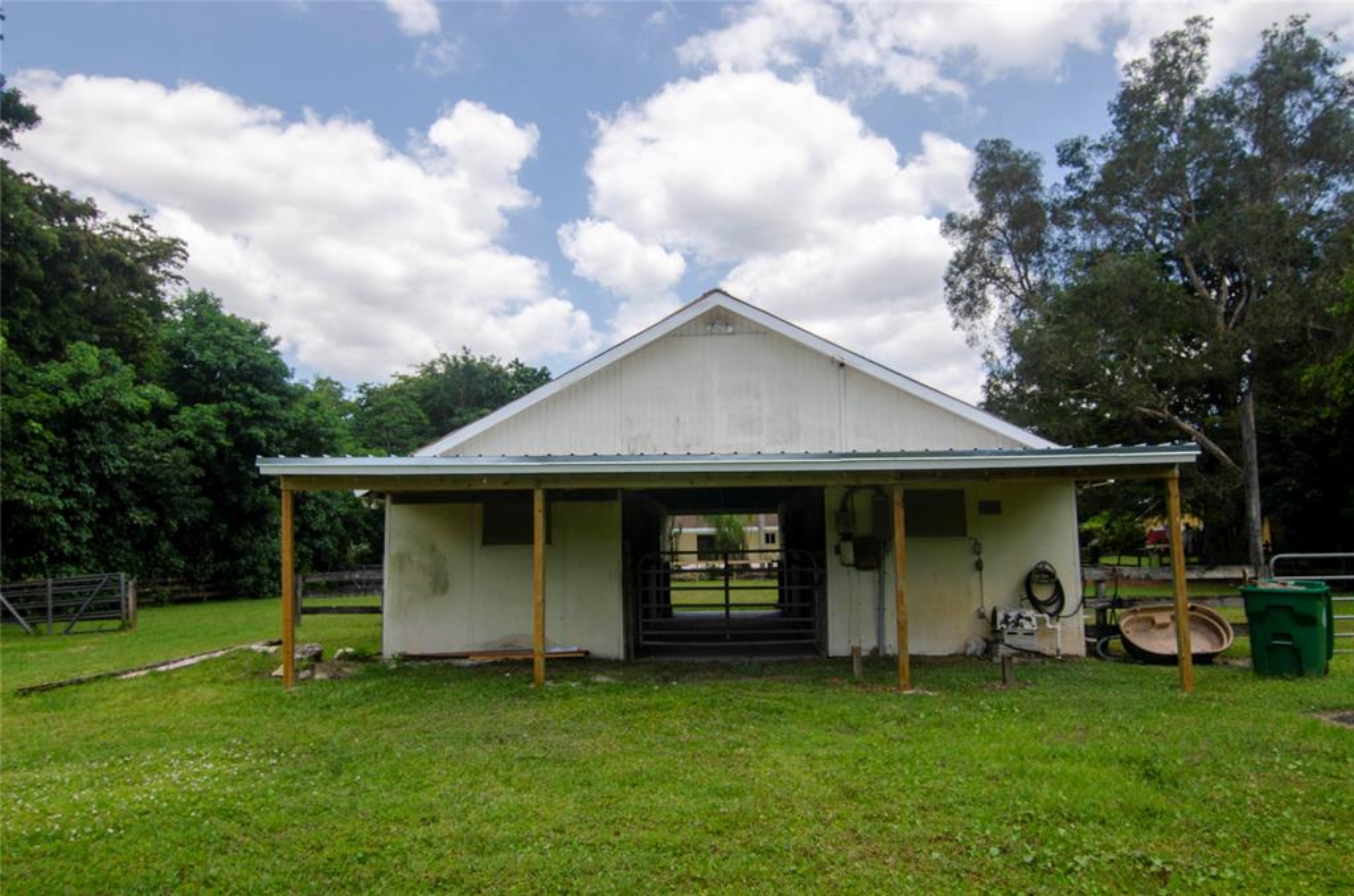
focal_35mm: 24
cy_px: 448
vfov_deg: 52.9
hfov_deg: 73.9
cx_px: 677
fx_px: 901
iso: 100
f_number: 14
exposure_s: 1/30
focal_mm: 16
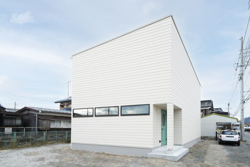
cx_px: 125
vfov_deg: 61.9
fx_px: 139
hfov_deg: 84.0
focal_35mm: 20
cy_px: 84
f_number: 5.6
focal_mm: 20
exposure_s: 1/250
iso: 1600
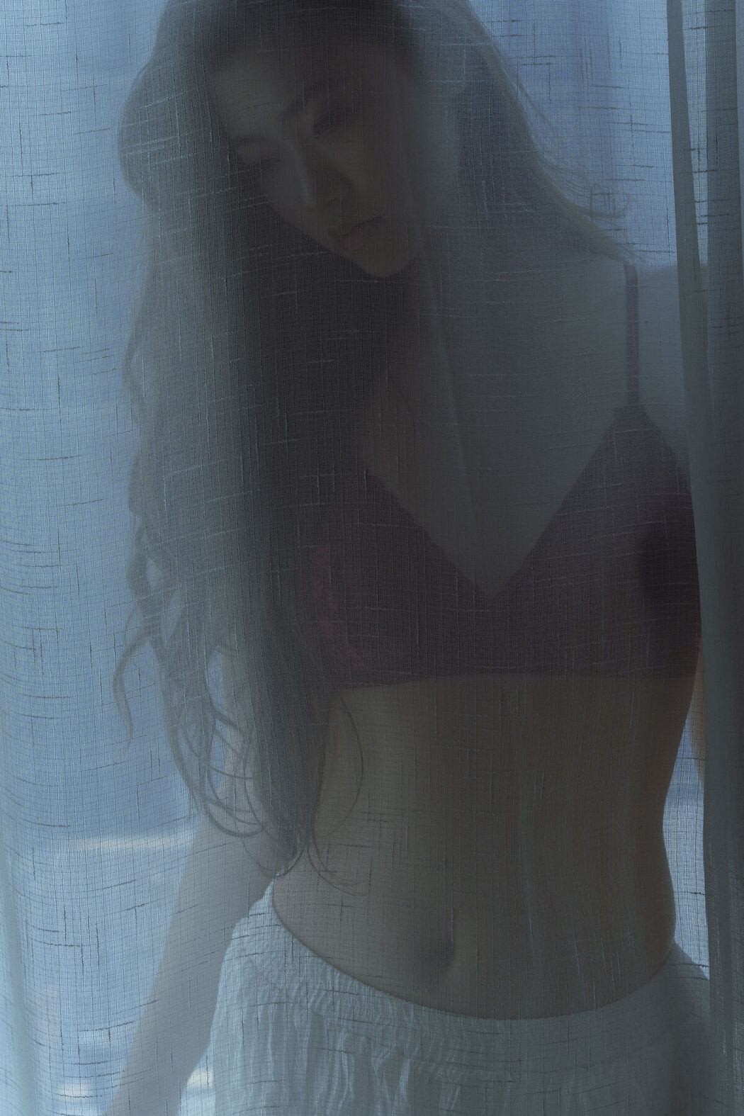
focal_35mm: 66
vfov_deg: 30.6
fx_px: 2040
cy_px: 558
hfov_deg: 20.7
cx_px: 372
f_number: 7.1
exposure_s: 1/100
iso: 200
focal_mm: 65.8
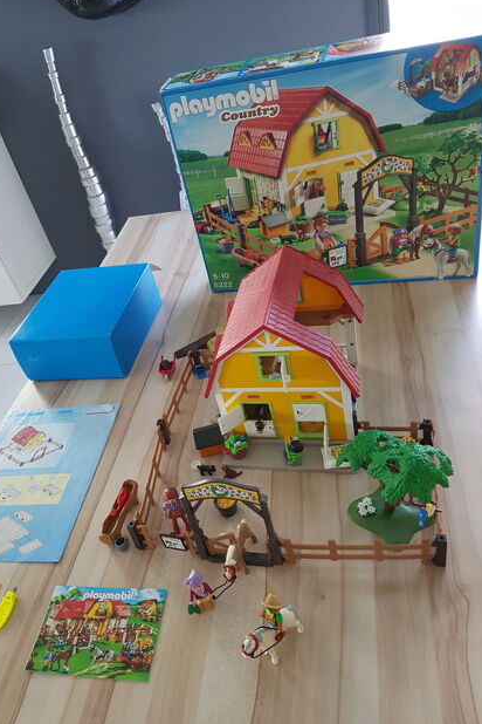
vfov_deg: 65.5
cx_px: 208
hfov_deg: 46.3
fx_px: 562
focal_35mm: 28
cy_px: 361
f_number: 1.7
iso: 125
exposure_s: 1/50
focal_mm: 4.2
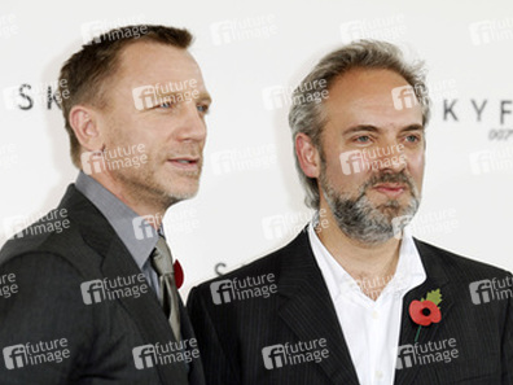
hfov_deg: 7.3
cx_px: 261
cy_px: 192
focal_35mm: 271
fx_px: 4009
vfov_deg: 5.5
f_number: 4.5
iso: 320
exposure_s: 1/250
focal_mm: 165
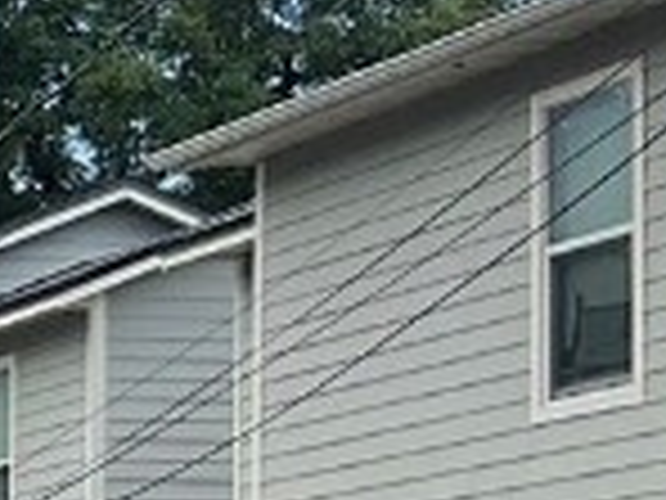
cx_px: -1282
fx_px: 3867
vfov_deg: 7.2
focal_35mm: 201
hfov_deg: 8.4
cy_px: 842
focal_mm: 3
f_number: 1.8
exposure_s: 1/739
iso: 25
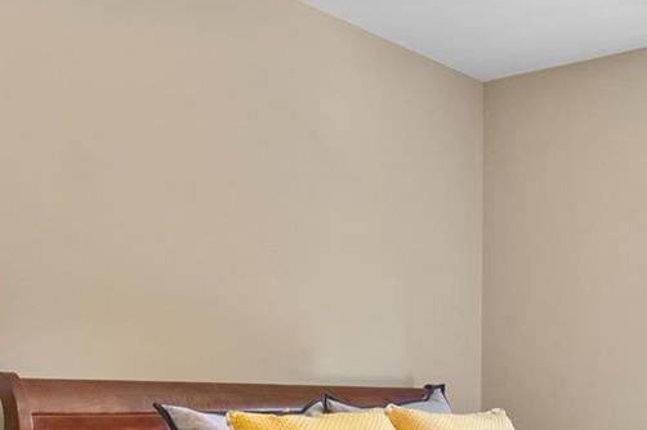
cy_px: 404
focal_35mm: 51
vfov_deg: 25.4
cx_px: 608
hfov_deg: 36.0
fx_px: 916
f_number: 8
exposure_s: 1/8
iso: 400
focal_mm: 8
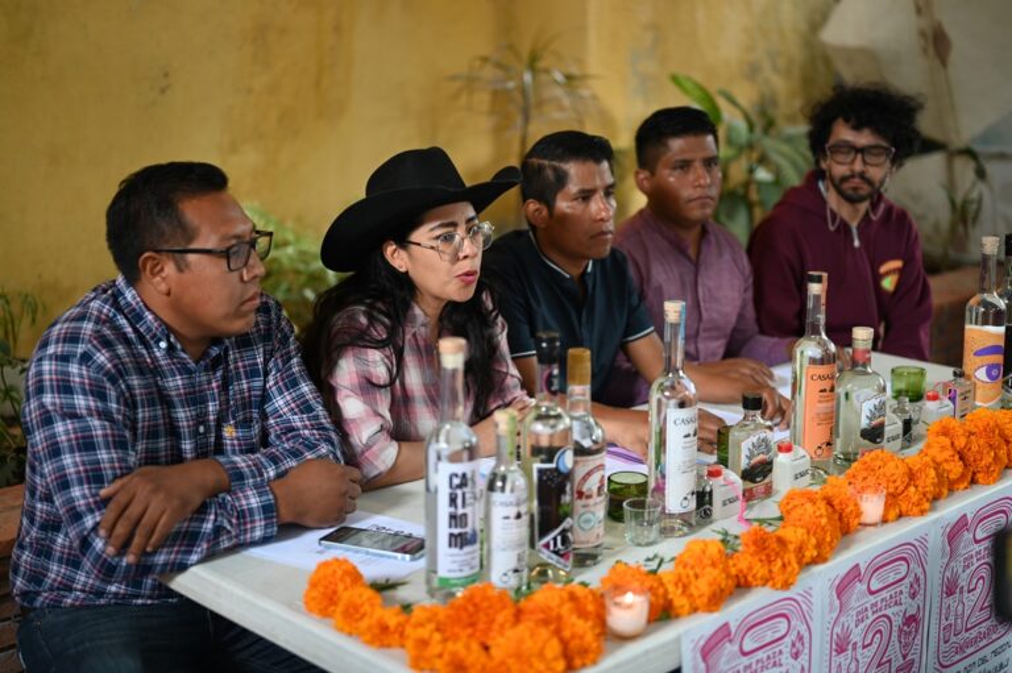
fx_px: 1405
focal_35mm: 50
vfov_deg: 27.0
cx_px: 506
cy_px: 336
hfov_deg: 39.6
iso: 180
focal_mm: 50
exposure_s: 1/60
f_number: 1.8
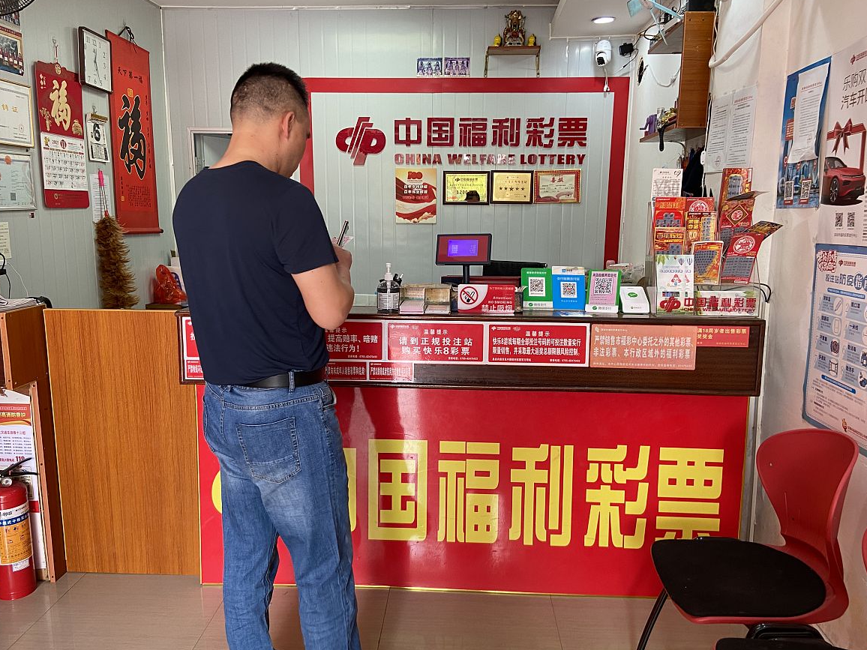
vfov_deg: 51.4
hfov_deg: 65.3
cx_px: 440
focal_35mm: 27
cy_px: 329
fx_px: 676
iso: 64
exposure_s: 1/50
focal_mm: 4.25
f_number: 1.8
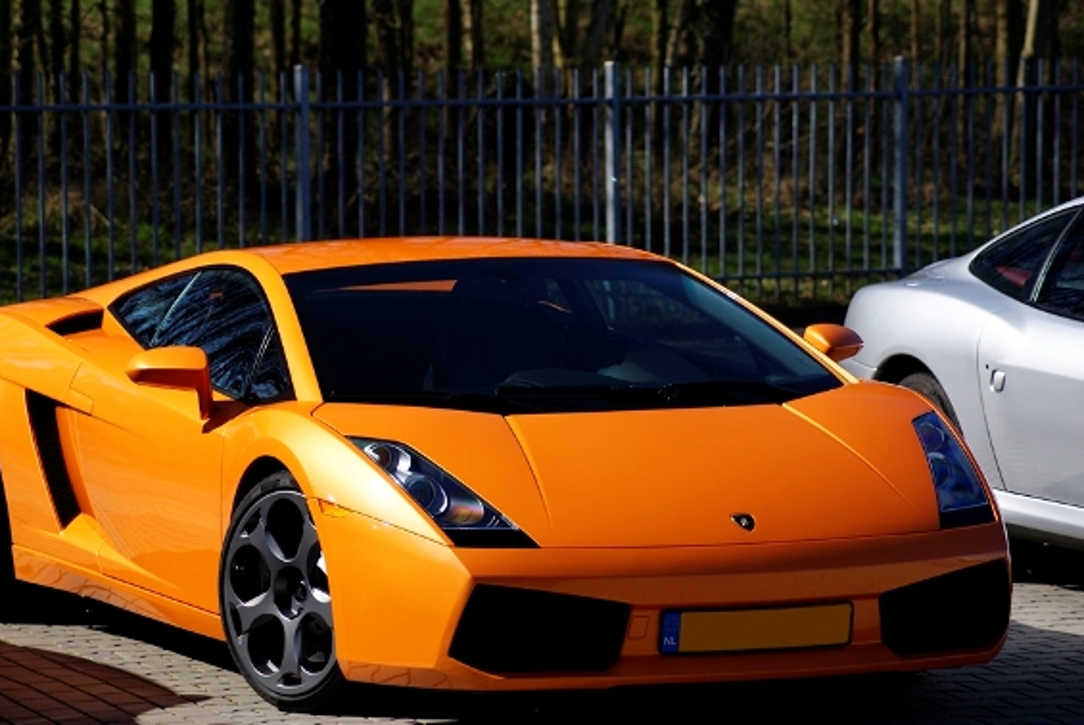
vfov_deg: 8.1
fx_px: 5124
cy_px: 330
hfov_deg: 12.1
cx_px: 493
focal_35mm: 170
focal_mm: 100
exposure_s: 1/250
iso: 100
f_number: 4.5
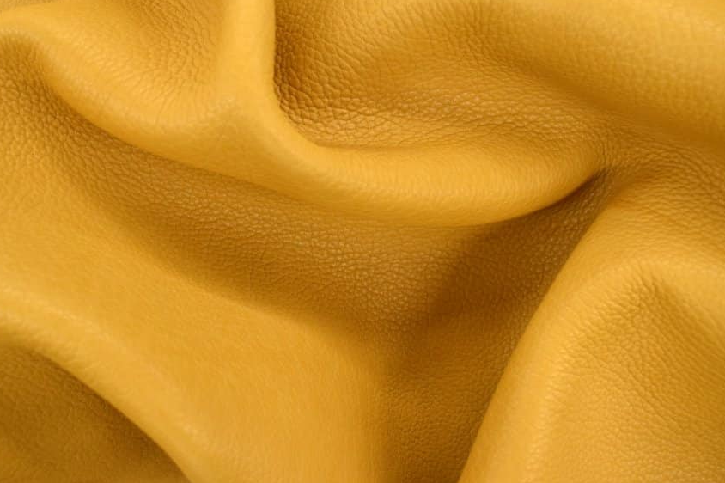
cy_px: 207
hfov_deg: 58.7
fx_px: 644
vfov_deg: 41.0
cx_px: 336
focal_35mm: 32
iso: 800
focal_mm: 18
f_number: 5.6
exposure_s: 1/50
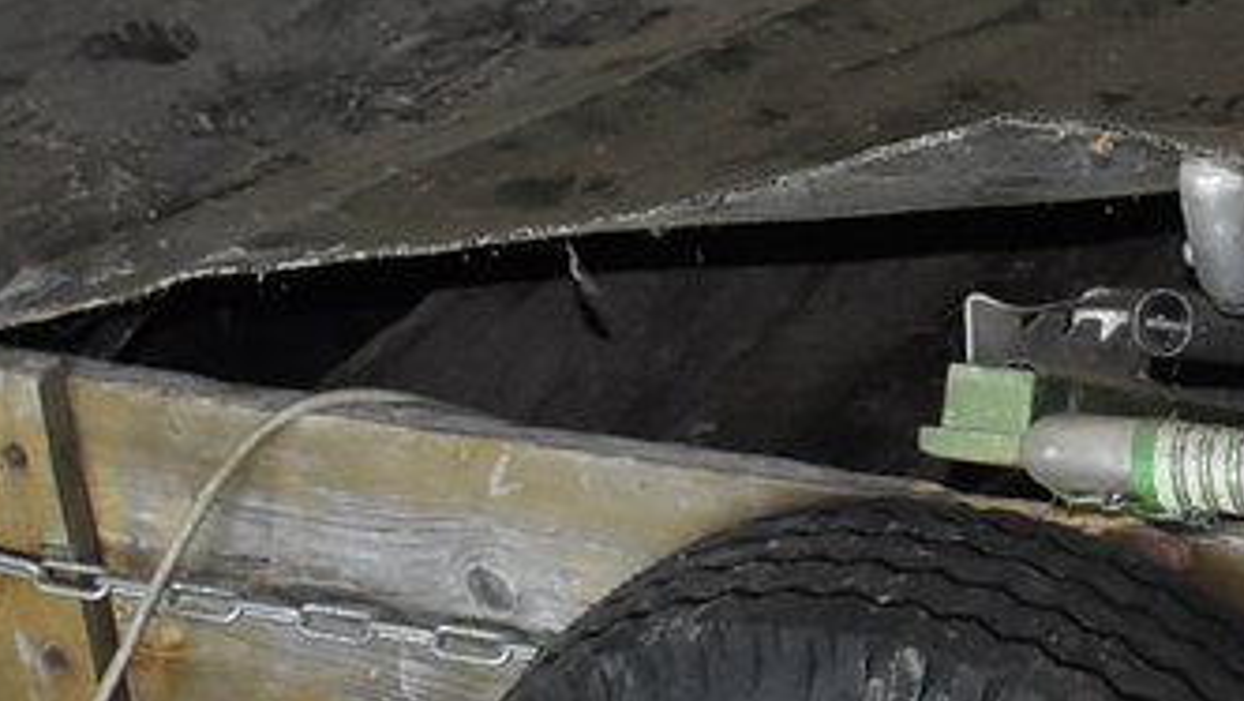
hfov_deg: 11.8
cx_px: 1577
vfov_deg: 6.9
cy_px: 403
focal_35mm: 177
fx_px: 5840
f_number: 3.8
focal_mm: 22
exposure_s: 1/125
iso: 1600
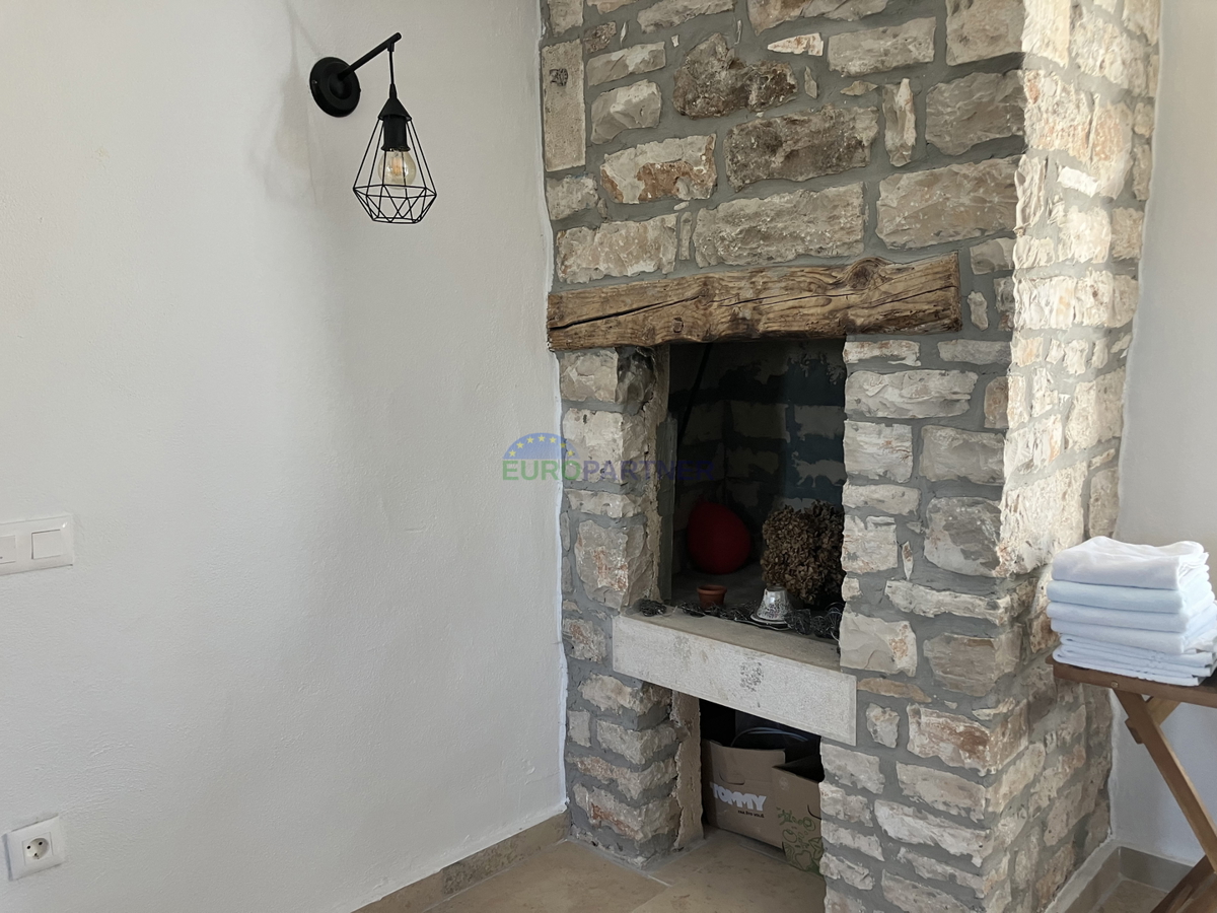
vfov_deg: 49.7
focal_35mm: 28
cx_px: 608
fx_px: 984
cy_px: 456
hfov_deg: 63.4
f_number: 1.8
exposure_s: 1/80
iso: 80
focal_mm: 3.99
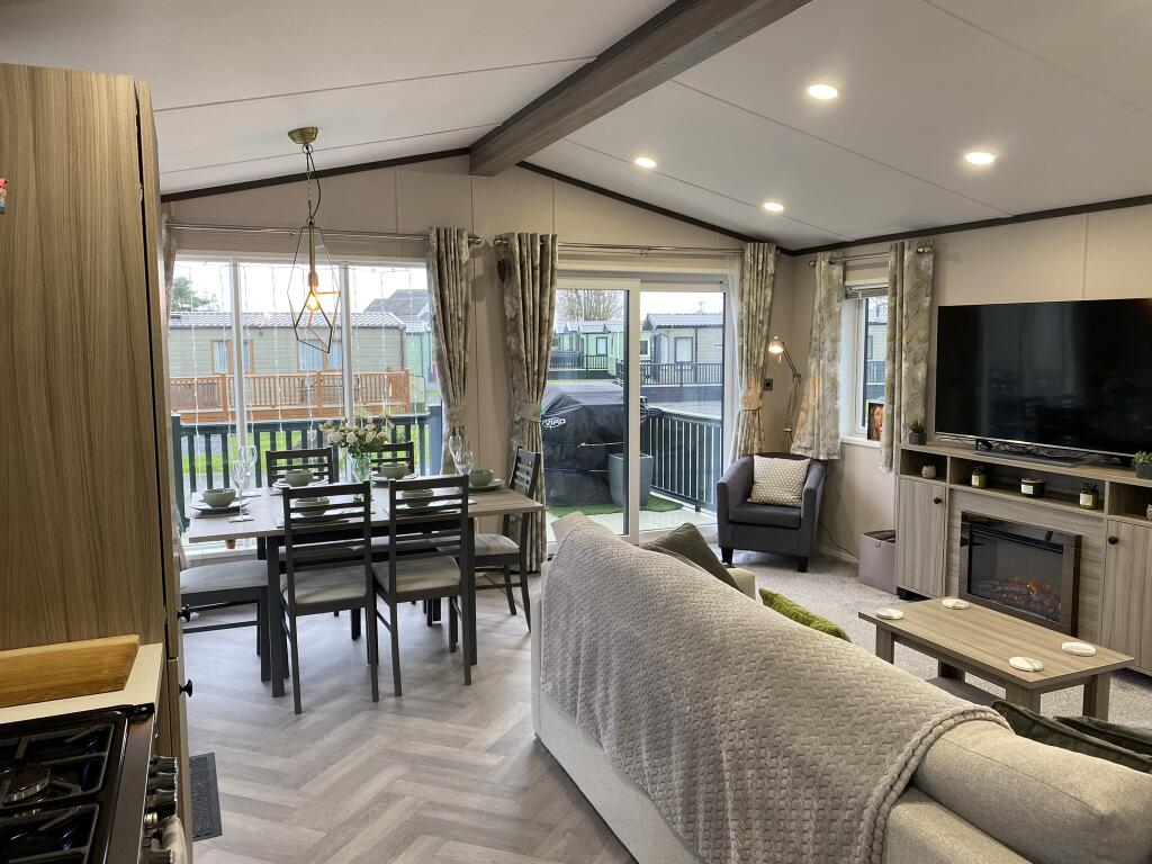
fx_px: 865
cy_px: 432
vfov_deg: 53.1
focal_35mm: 26
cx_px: 576
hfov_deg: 67.3
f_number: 1.8
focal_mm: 4.25
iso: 100
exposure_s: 1/100
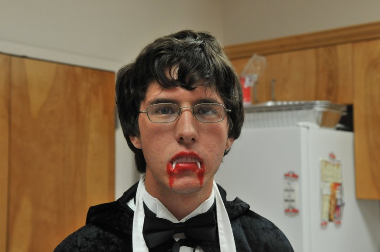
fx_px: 601
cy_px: 126
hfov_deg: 35.1
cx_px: 190
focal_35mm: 57
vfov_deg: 23.7
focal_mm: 38
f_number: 5.6
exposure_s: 1/125
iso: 800
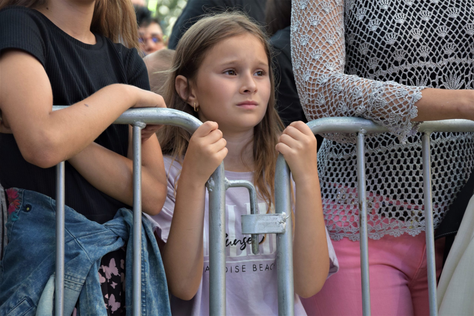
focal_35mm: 128
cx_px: 237
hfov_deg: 16.1
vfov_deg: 10.8
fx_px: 1679
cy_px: 158
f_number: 5.6
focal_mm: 85
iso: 640
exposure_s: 1/60
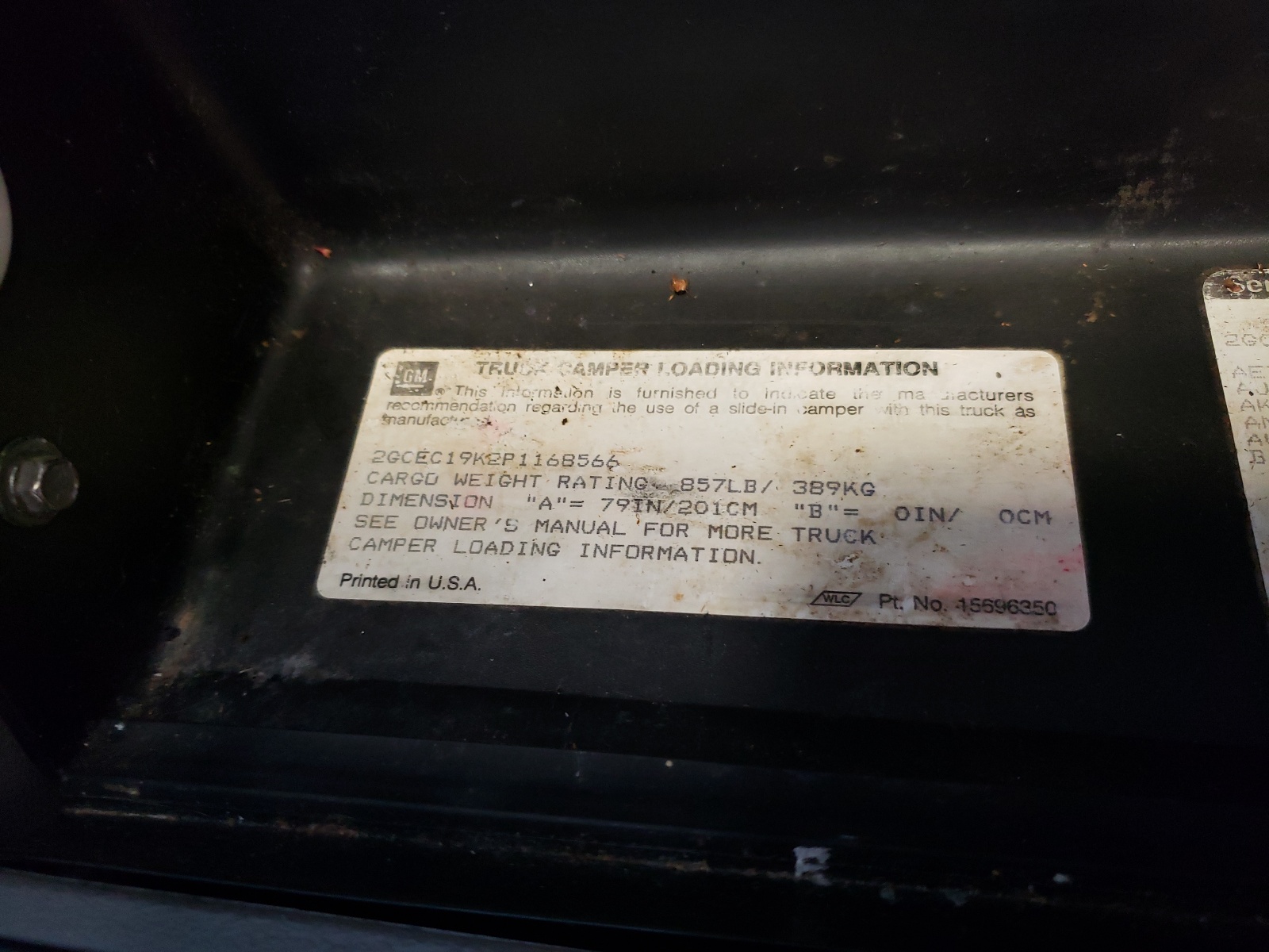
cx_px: 634
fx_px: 953
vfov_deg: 53.1
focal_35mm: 26
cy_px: 476
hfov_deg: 67.3
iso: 239
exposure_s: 1/60.2
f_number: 1.5
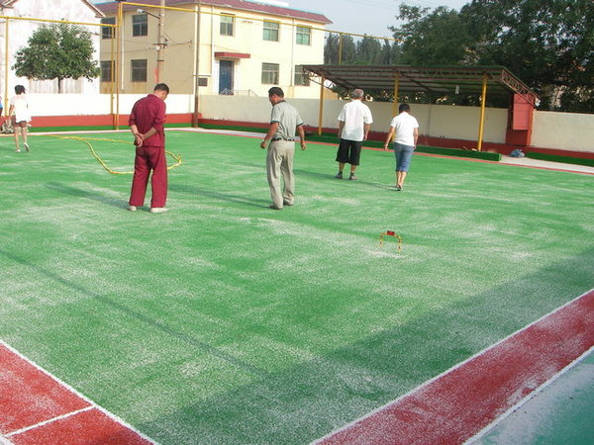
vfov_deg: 37.7
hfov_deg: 49.0
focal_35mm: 38
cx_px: 297
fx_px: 652
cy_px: 222
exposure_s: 1/121
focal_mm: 6.3
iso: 50
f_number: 6.6
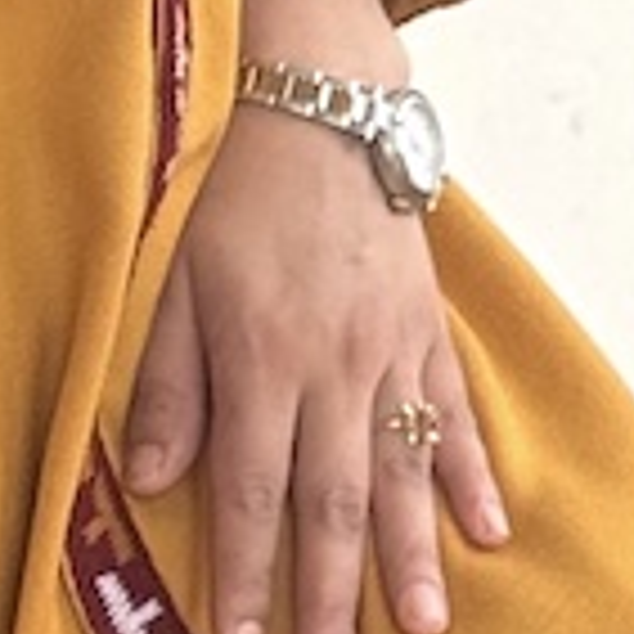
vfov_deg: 4.1
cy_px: 40
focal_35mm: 429
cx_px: -317
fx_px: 8889
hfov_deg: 4.1
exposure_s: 1/747
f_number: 1.78
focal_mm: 6.76
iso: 64
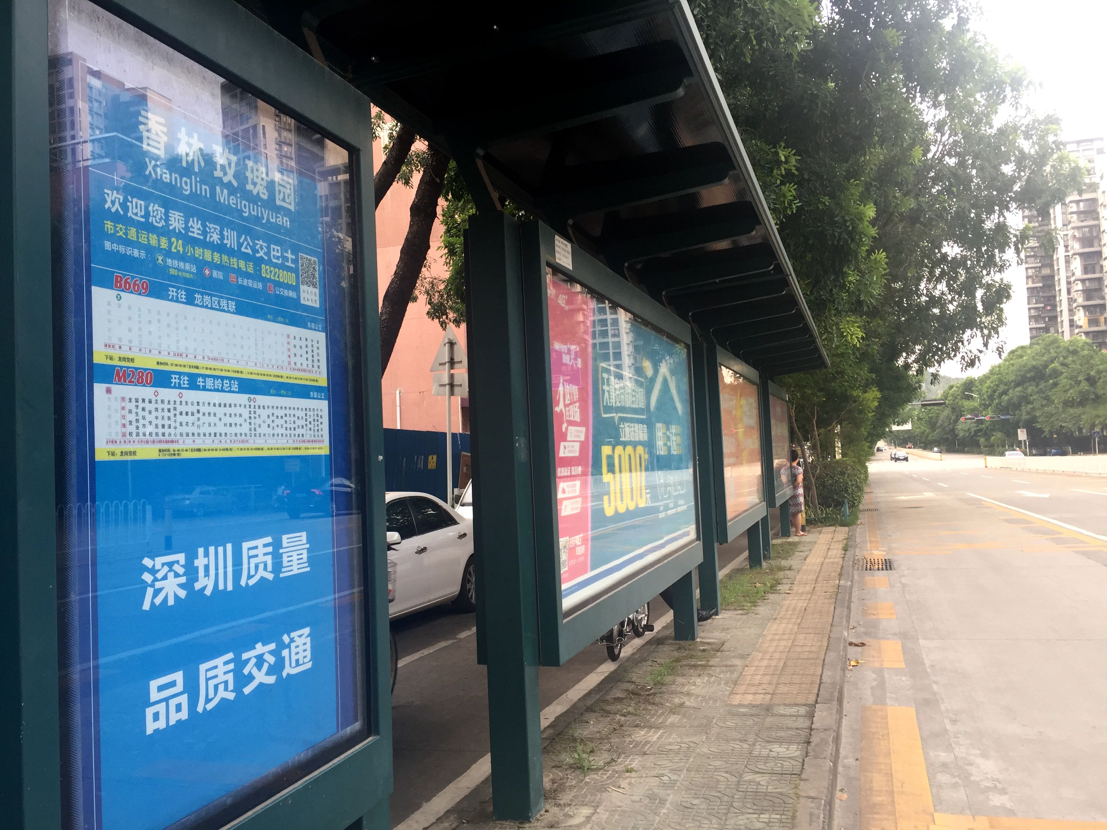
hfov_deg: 61.7
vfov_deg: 48.2
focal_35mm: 29
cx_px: 554
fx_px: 927
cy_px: 415
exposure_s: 1/100
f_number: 2.2
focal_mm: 4.15
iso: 50
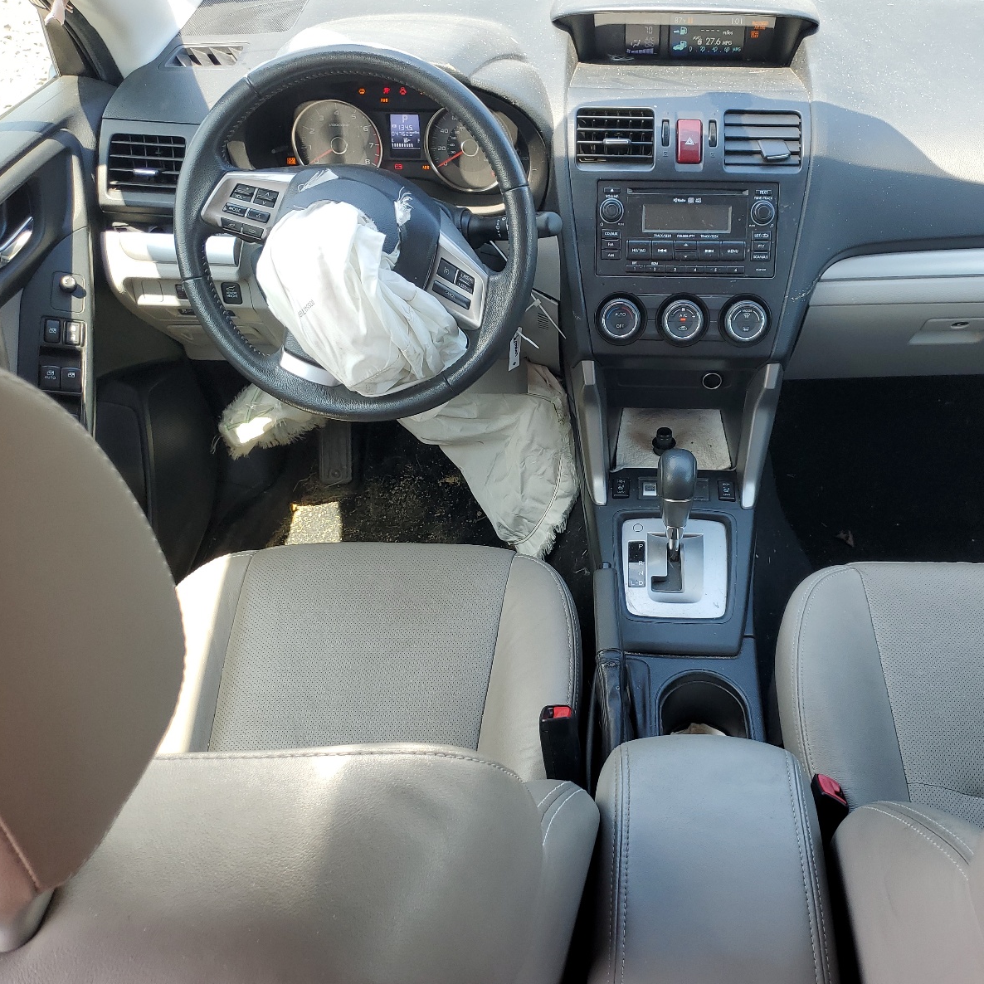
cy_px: 493
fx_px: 997
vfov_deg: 52.5
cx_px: 586
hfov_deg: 52.2
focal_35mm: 31
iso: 50
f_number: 1.5
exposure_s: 1/256
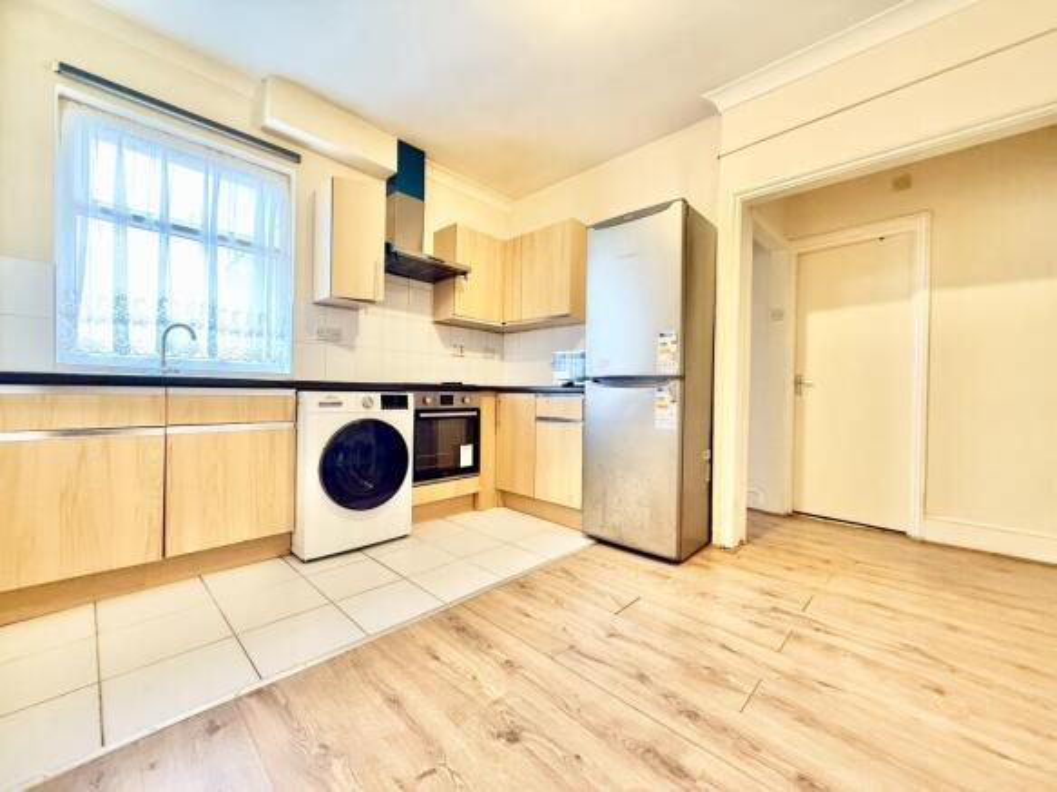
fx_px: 427
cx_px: 528
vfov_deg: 85.7
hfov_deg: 102.1
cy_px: 396
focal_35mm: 14
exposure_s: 1/50
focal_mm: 2.22
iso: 500
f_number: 2.2
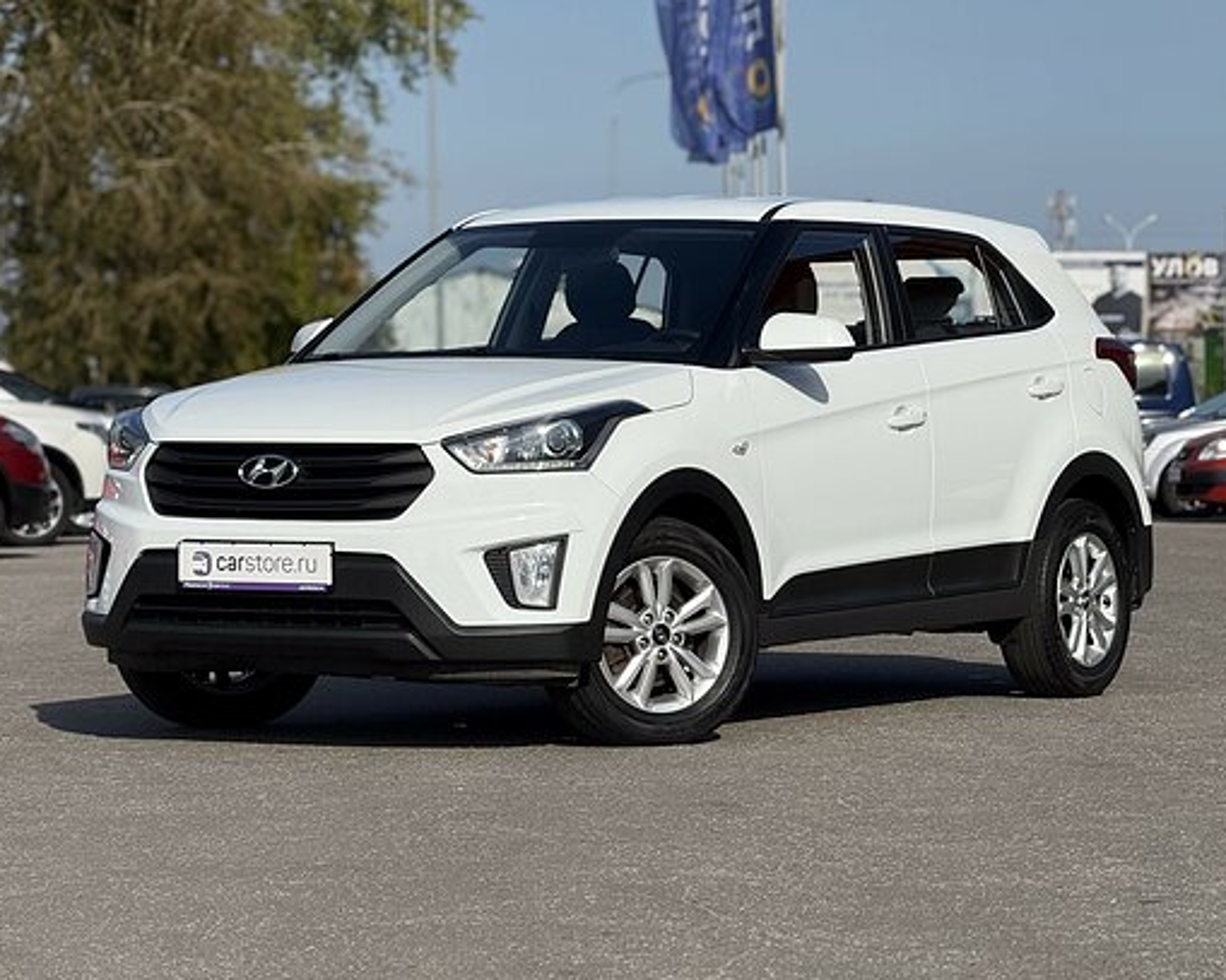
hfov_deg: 15.3
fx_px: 4571
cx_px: 607
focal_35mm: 126
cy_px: 491
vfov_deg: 12.2
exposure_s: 1/3344
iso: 64
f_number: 2.8
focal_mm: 15.66
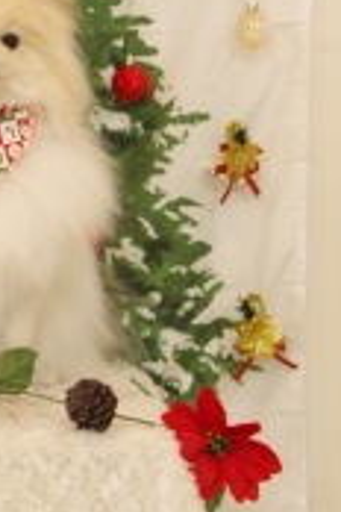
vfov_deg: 15.5
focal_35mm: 131
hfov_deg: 10.3
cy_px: 77
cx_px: -32
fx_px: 1861
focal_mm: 38
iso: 1600
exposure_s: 1/125
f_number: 3.5
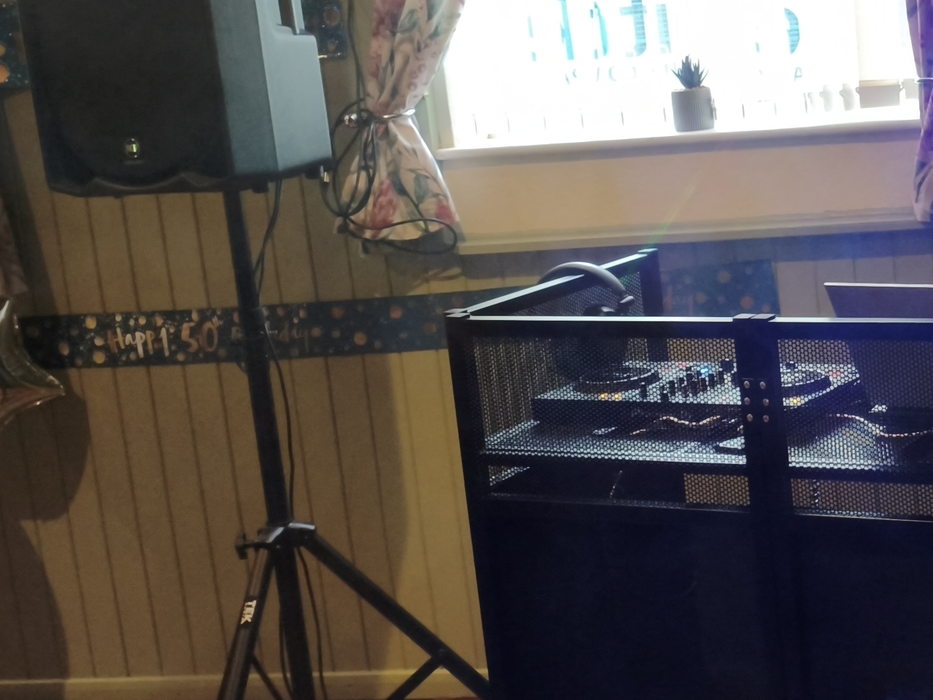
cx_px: 1005
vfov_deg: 21.8
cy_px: 219
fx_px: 1806
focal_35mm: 67
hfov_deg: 26.8
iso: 1250
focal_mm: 4.94
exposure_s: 1/99.9
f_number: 1.5
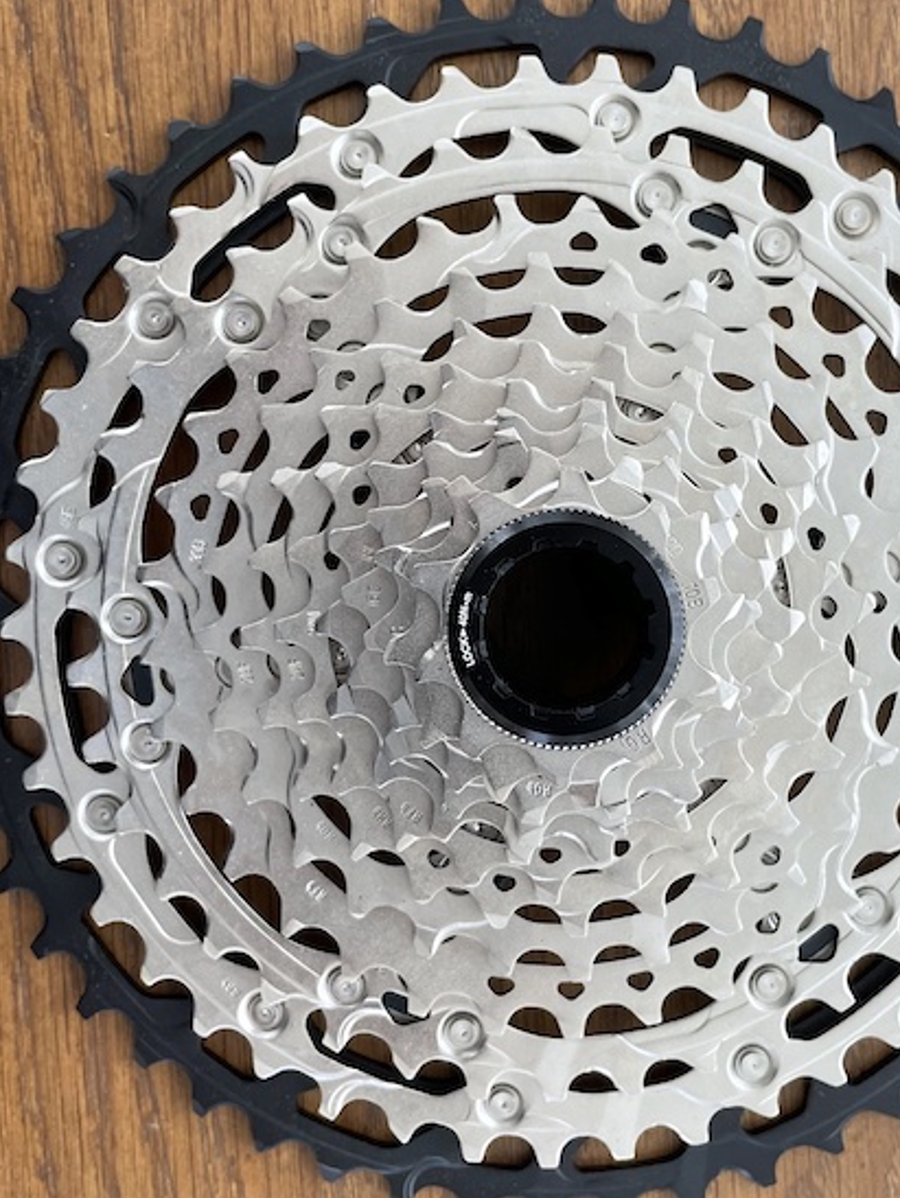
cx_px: 550
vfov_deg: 48.9
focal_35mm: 38
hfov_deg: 37.6
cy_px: 602
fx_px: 1316
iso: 125
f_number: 1.6
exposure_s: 1/121
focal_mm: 4.2
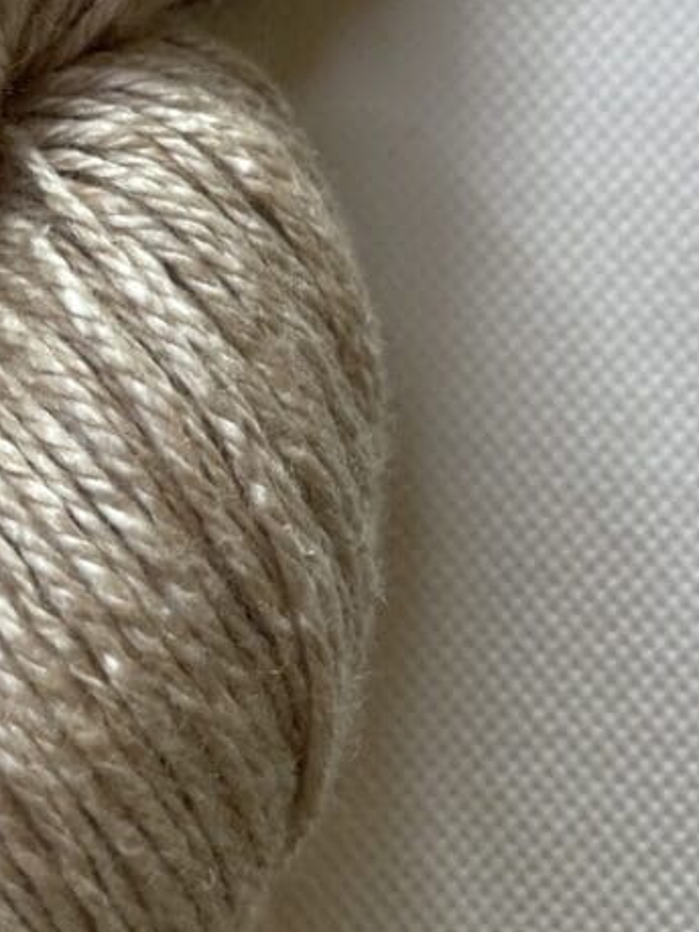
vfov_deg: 27.3
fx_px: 1832
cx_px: 116
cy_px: 47
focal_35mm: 68
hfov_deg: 21.3
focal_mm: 4.2
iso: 64
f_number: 1.6
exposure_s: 1/120
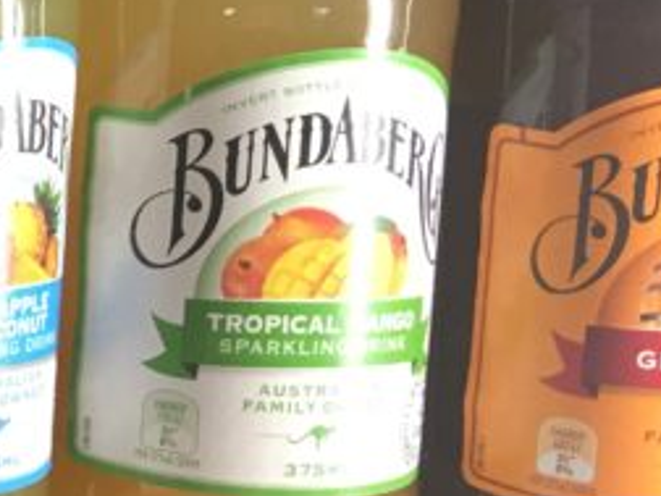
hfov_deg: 14.1
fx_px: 2253
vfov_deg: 12.5
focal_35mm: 118
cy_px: 110
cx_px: -640
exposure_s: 1/17
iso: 64
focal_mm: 4.15
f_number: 2.2
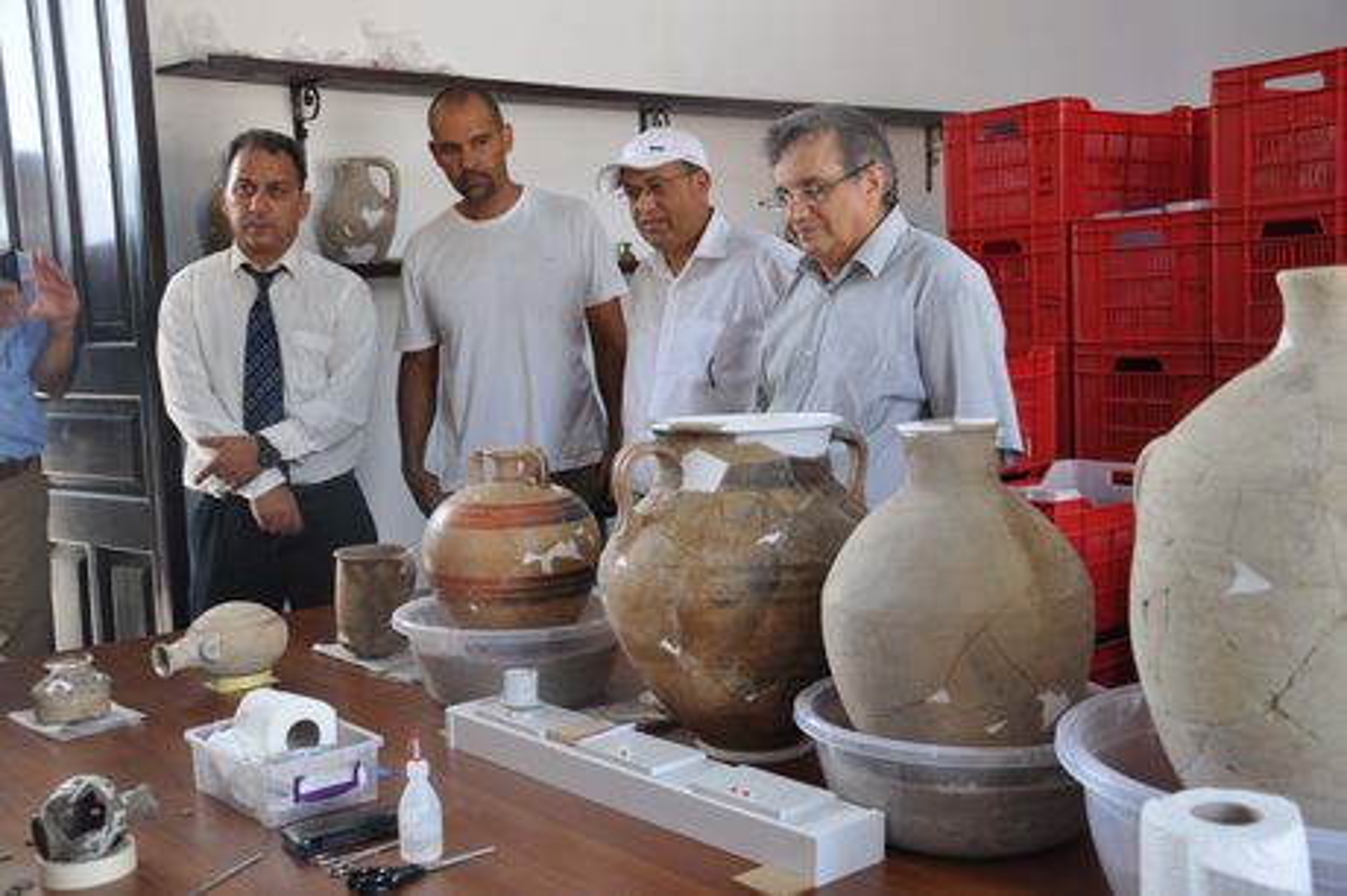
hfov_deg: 49.6
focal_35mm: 39
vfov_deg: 34.2
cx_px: 674
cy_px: 448
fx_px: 1458
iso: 280
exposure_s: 1/30
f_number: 5.6
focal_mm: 26
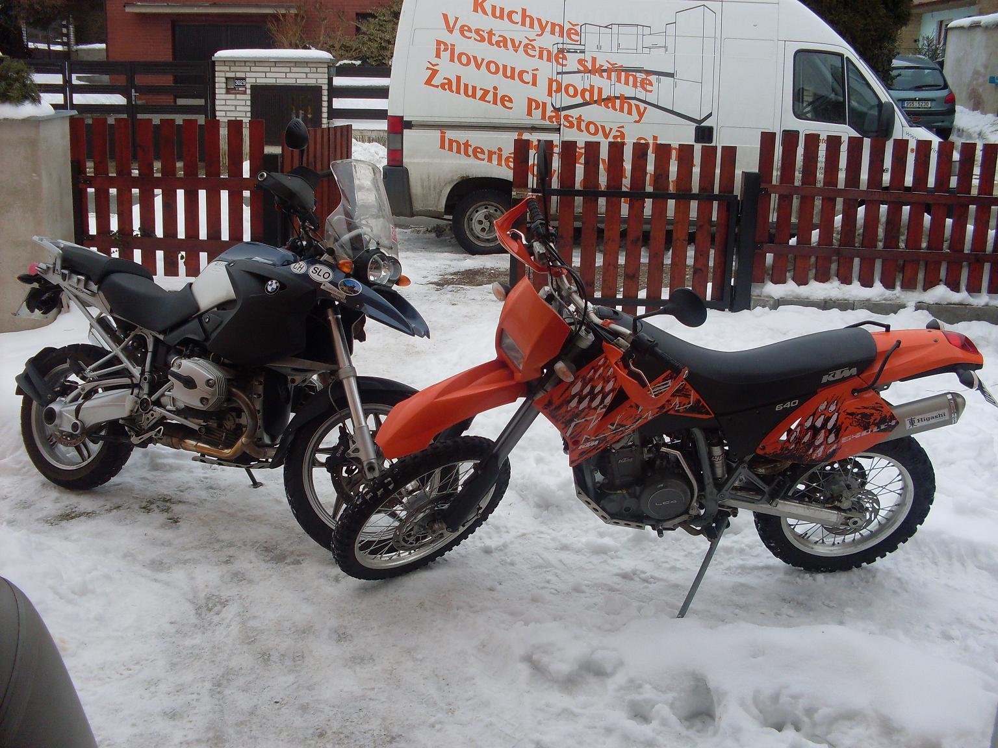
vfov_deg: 37.7
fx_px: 1096
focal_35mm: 38
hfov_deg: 49.0
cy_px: 374
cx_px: 499
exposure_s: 1/250
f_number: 2.8
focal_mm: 6.3
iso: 80
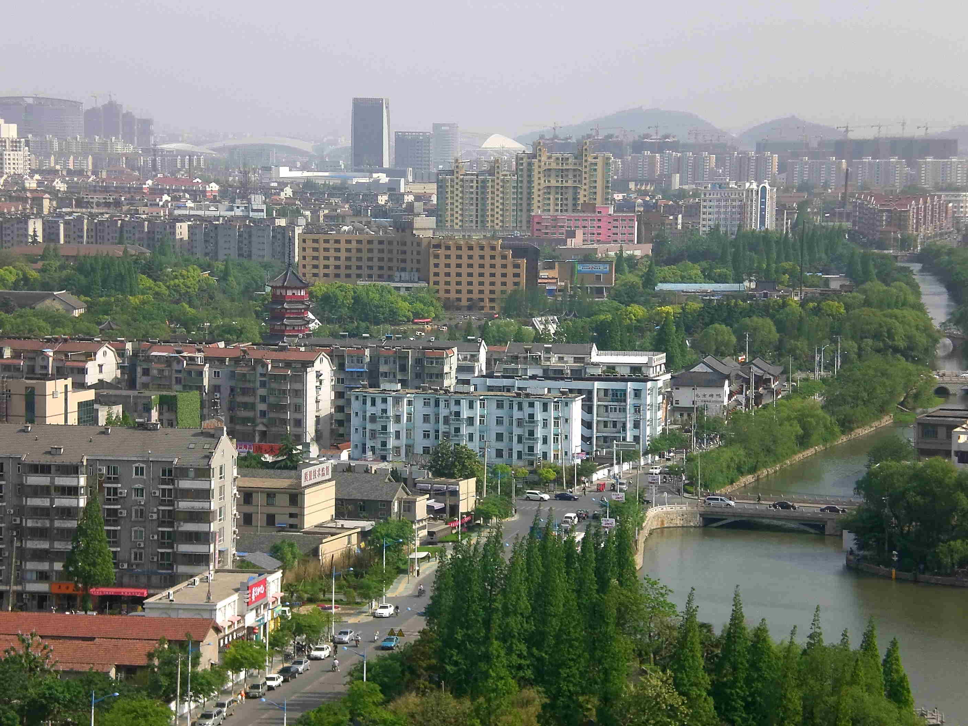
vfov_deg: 13.0
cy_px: 363
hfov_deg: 17.3
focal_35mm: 114
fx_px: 3188
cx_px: 484
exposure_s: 1/250
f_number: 5.9
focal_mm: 18.9
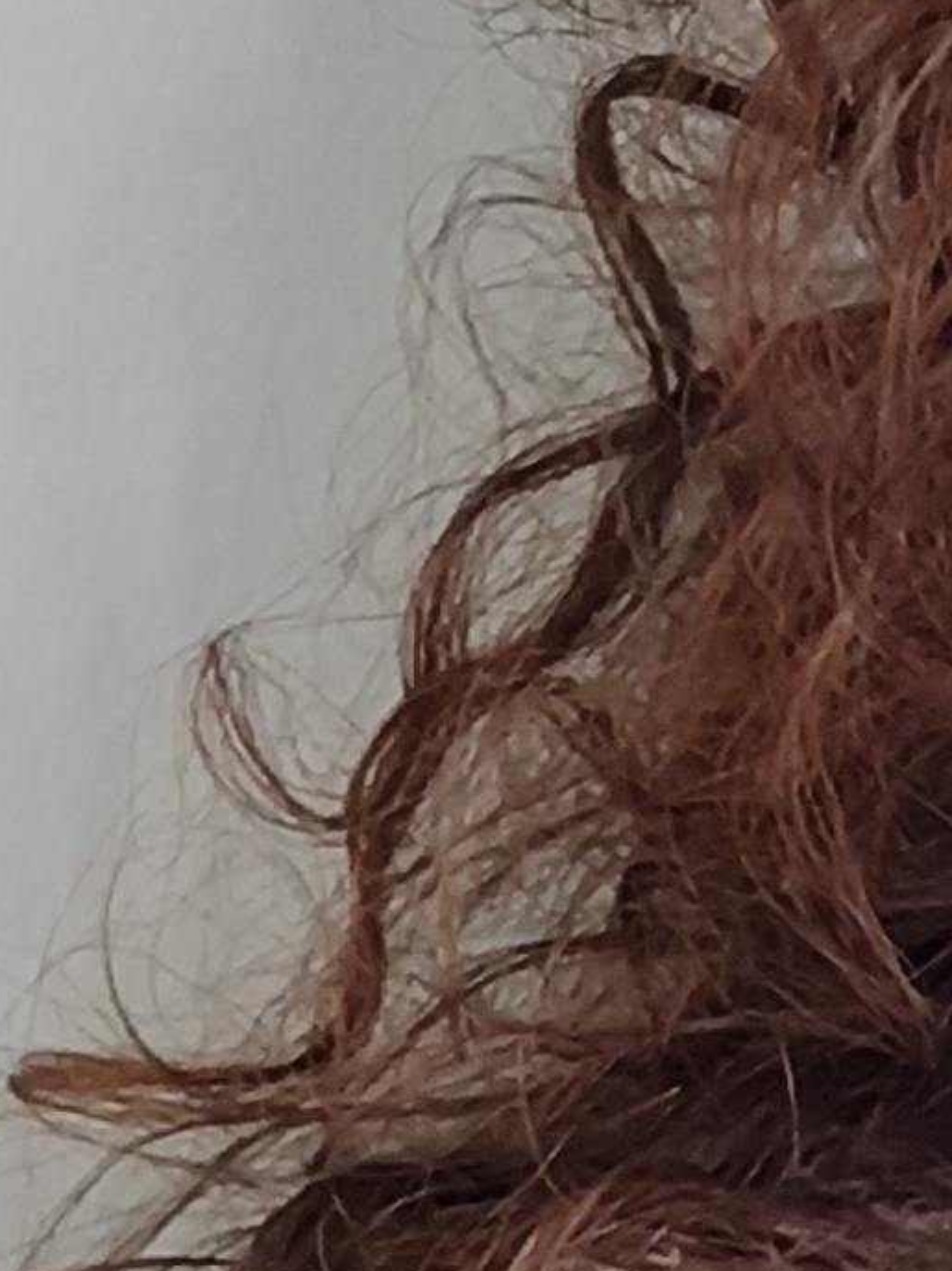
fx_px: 4915
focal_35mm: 134
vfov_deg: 14.7
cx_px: 2573
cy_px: 394
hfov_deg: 9.4
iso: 418
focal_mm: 5.59
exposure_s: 1/59
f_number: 1.88
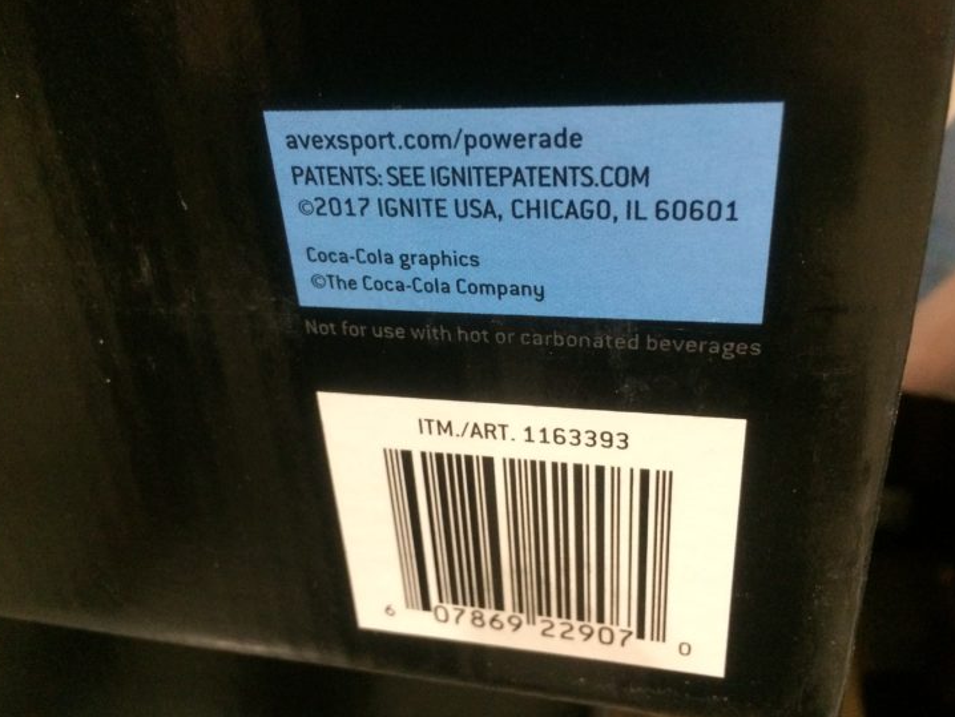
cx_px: 472
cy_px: 355
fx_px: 856
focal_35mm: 31
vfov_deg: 45.5
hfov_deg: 58.3
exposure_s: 1/30
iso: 320
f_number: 2.2
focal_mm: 4.15
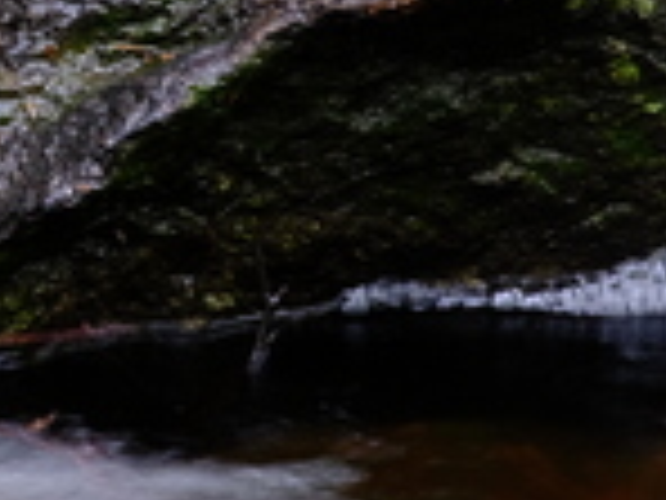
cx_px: -108
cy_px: 101
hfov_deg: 3.7
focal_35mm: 533
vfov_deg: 2.8
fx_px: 10255
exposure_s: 1/3
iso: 80
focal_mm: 85
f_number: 5.6
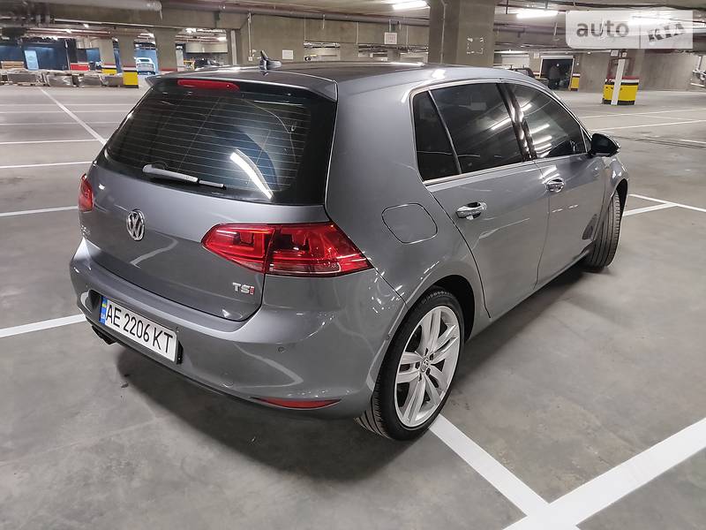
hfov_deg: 69.4
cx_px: 353
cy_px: 265
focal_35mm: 25
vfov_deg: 54.9
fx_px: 510
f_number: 1.7
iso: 800
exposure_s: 1/50
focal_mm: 4.2
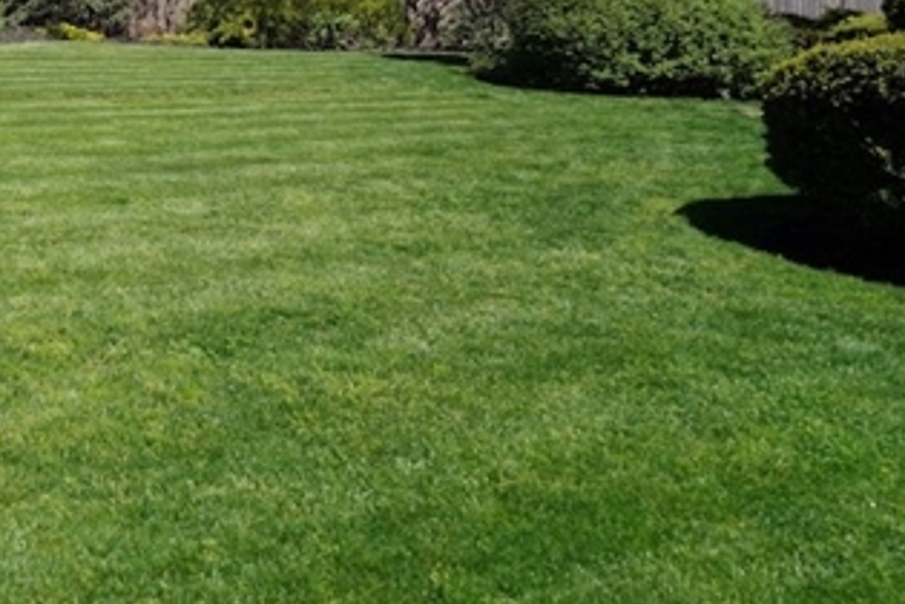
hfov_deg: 28.9
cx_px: -345
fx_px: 1307
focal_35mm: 52
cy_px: -73
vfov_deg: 24.2
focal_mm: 16
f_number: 5.6
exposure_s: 1/400
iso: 100
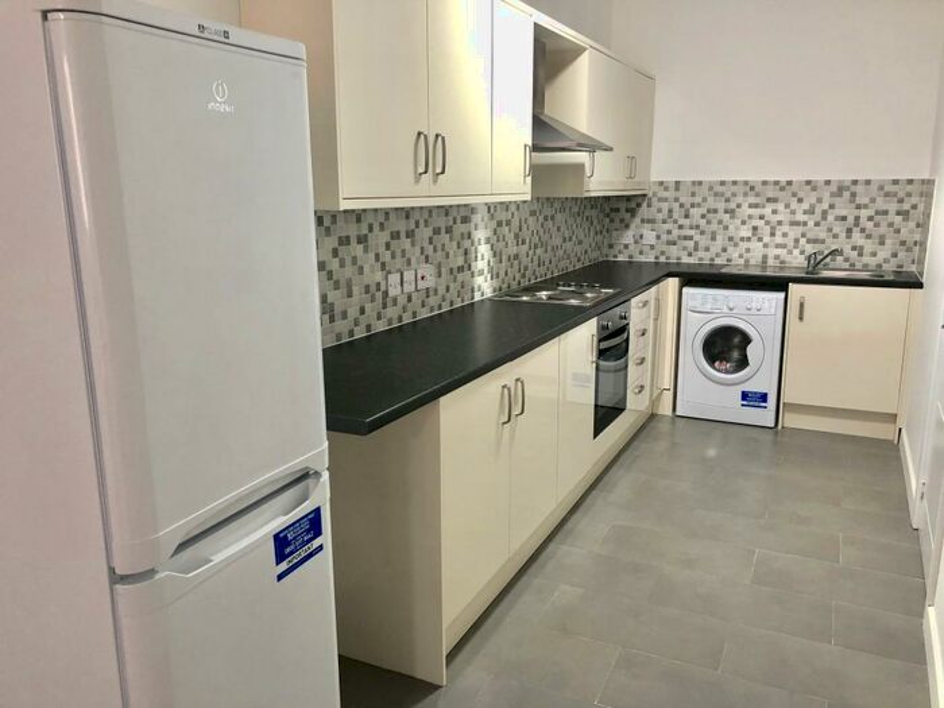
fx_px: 764
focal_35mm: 28
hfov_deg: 63.4
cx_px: 472
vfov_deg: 49.7
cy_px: 354
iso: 40
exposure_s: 1/20
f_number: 1.8
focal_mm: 4
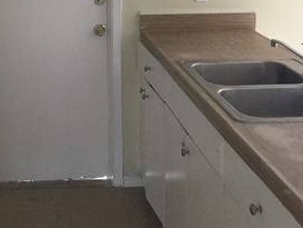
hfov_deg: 28.0
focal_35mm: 68
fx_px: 595
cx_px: 63
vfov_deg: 20.7
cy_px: -14
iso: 250
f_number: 2.2
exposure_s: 1/20
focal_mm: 4.15
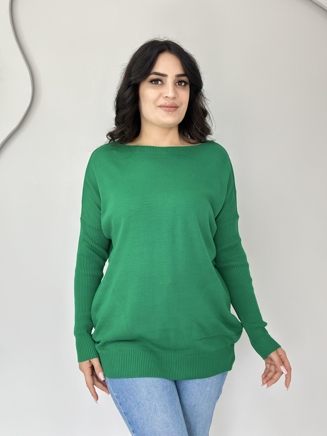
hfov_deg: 30.3
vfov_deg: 39.7
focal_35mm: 48
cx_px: 164
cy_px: 218
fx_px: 605
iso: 125
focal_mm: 6.86
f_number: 1.78
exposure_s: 1/117
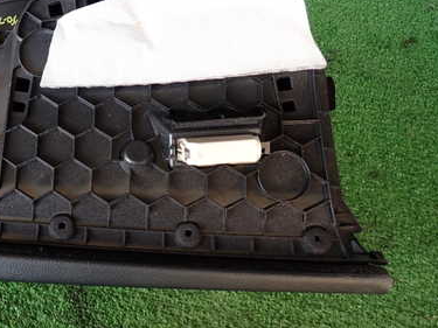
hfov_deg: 44.7
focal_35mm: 40
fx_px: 506
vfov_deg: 35.7
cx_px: 92
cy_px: 116
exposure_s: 1/60
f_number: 2
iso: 160
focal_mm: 4.5
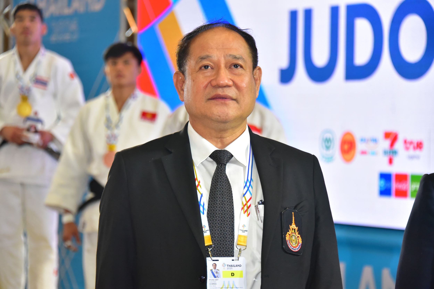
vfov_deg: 10.2
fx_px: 1628
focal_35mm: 135
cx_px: 217
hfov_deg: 15.2
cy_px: 144
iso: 5000
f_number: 5.6
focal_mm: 135
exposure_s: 1/160
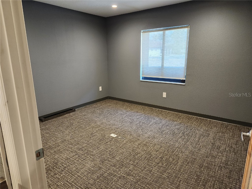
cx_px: 126
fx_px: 167
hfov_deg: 73.9
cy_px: 94
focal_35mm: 23
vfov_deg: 58.9
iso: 800
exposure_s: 1/120
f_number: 1.8
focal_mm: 5.4
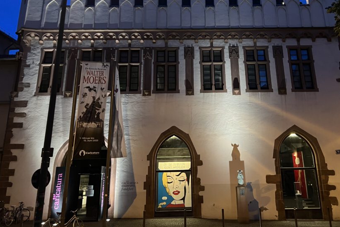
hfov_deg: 55.6
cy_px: 67
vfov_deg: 38.2
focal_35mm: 34
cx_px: 191
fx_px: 321
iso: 640
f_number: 1.5
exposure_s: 1/25
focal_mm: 5.7
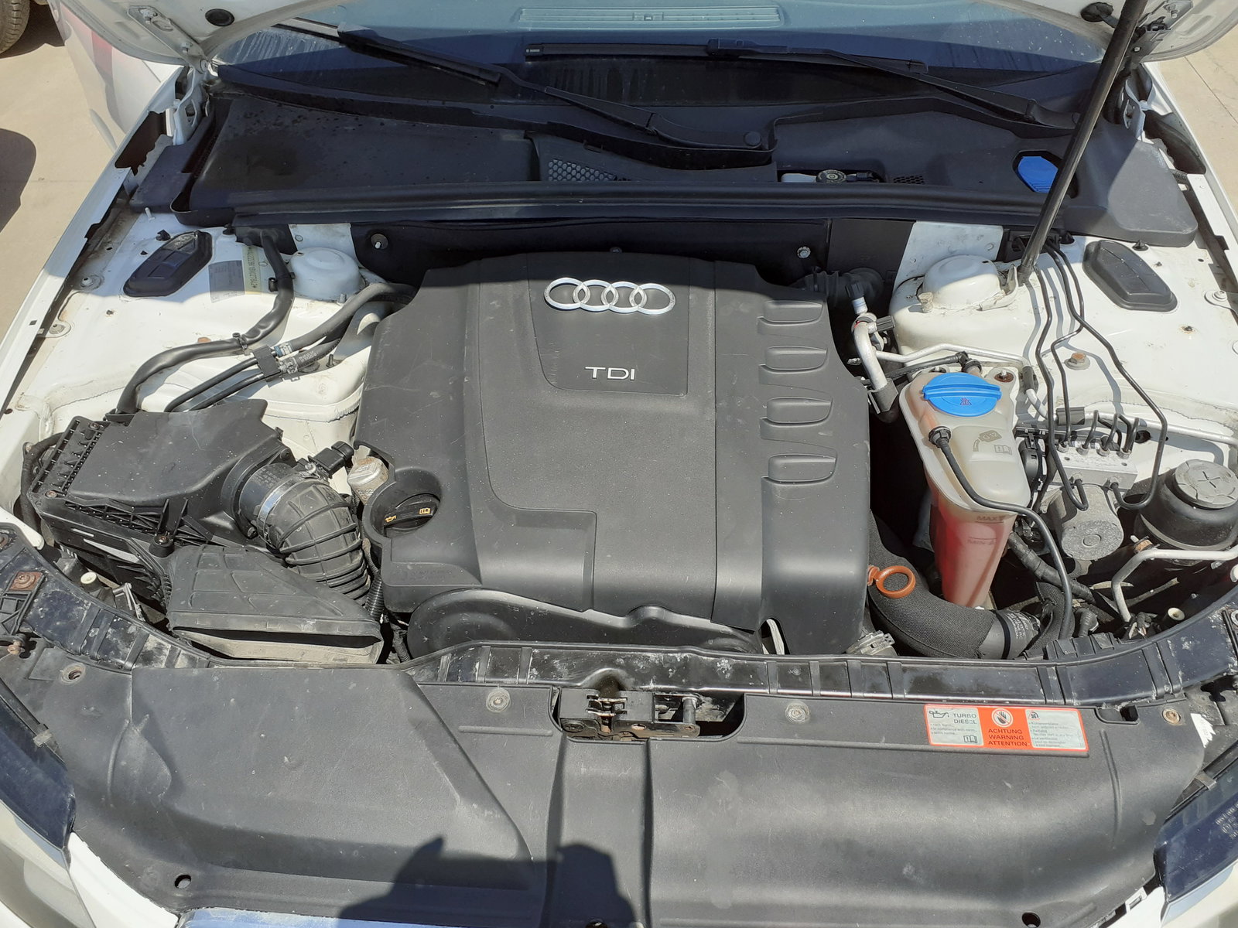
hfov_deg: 65.3
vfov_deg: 51.4
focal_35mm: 27
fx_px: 966
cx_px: 619
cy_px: 464
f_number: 1.9
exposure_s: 1/1261
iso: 40
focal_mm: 3.6
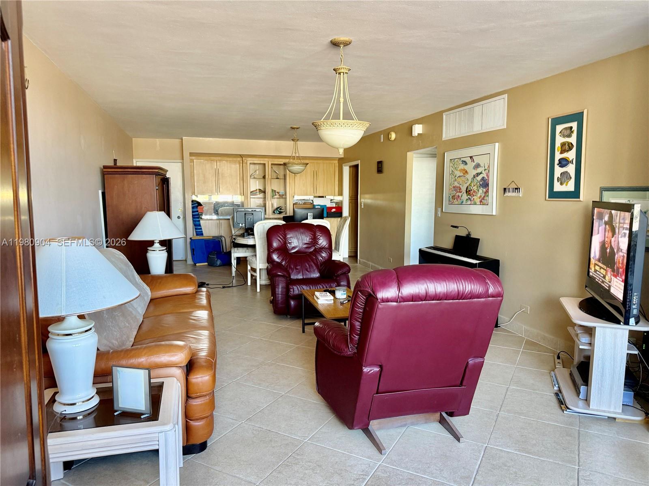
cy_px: 243
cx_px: 324
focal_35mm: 24
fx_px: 450
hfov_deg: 71.6
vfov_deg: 56.8
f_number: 1.78
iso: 250
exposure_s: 1/60
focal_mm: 6.76
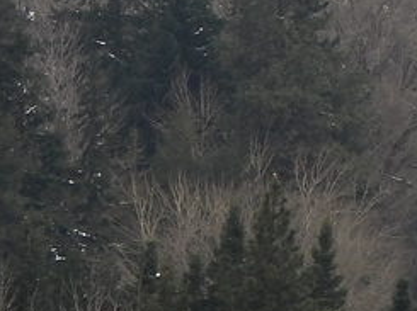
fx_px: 18885
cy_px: -428
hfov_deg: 1.3
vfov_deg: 0.9
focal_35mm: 1570
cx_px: 940
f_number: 5
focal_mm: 53.5
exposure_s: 1/200
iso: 100
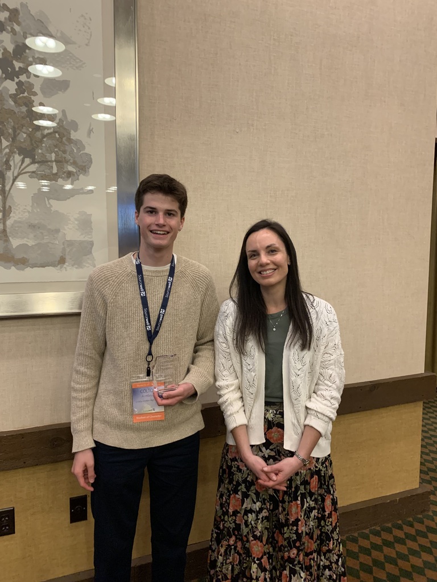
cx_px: 218
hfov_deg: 53.1
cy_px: 291
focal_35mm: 26
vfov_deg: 67.3
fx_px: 438
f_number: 1.8
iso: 400
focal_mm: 4.25
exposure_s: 1/40
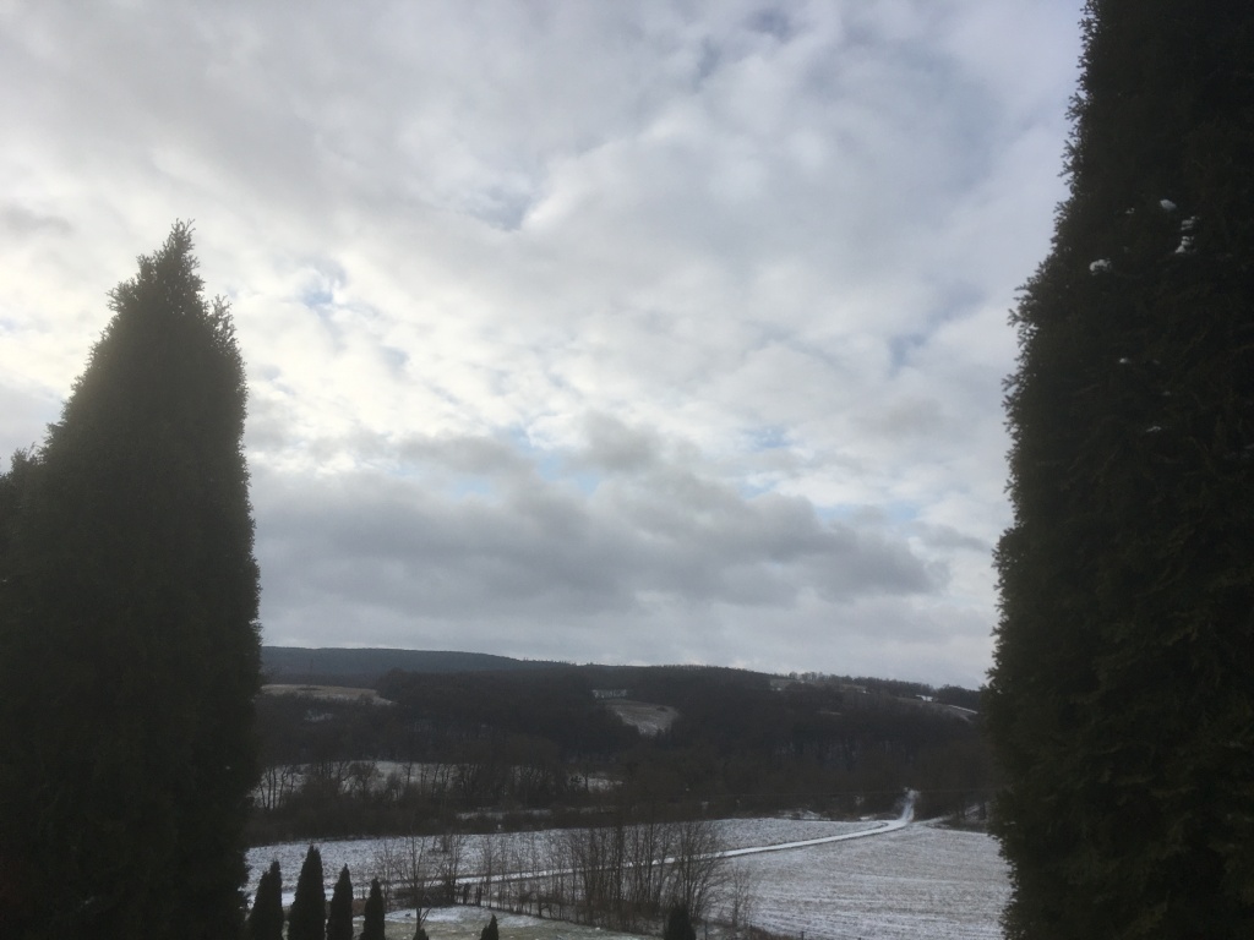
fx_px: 1051
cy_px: 470
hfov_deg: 61.7
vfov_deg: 48.2
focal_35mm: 29
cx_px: 627
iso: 25
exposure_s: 1/1425
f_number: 2.2
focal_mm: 4.15
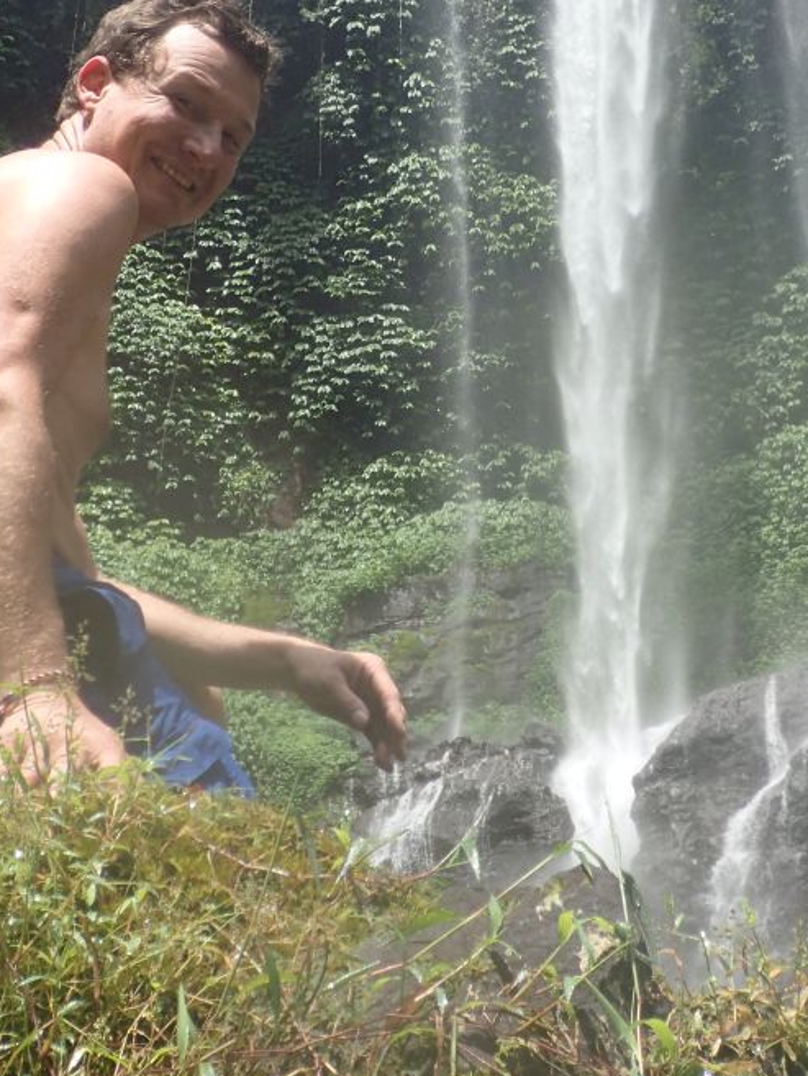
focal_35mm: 74
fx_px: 2302
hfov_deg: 19.9
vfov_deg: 26.3
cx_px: 415
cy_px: 419
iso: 100
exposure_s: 1/400
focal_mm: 6.86
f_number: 3.5
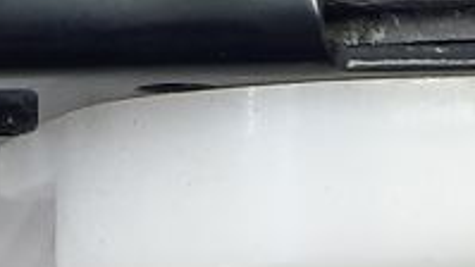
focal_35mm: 164
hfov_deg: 13.1
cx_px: 248
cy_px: -496
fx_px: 2066
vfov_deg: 6.8
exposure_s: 1/50
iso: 80
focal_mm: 4.6
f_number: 2
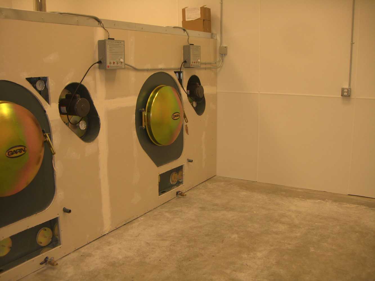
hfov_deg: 49.0
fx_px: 412
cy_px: 140
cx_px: 188
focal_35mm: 38
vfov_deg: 37.7
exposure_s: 1/100
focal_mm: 6.2
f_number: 2.7
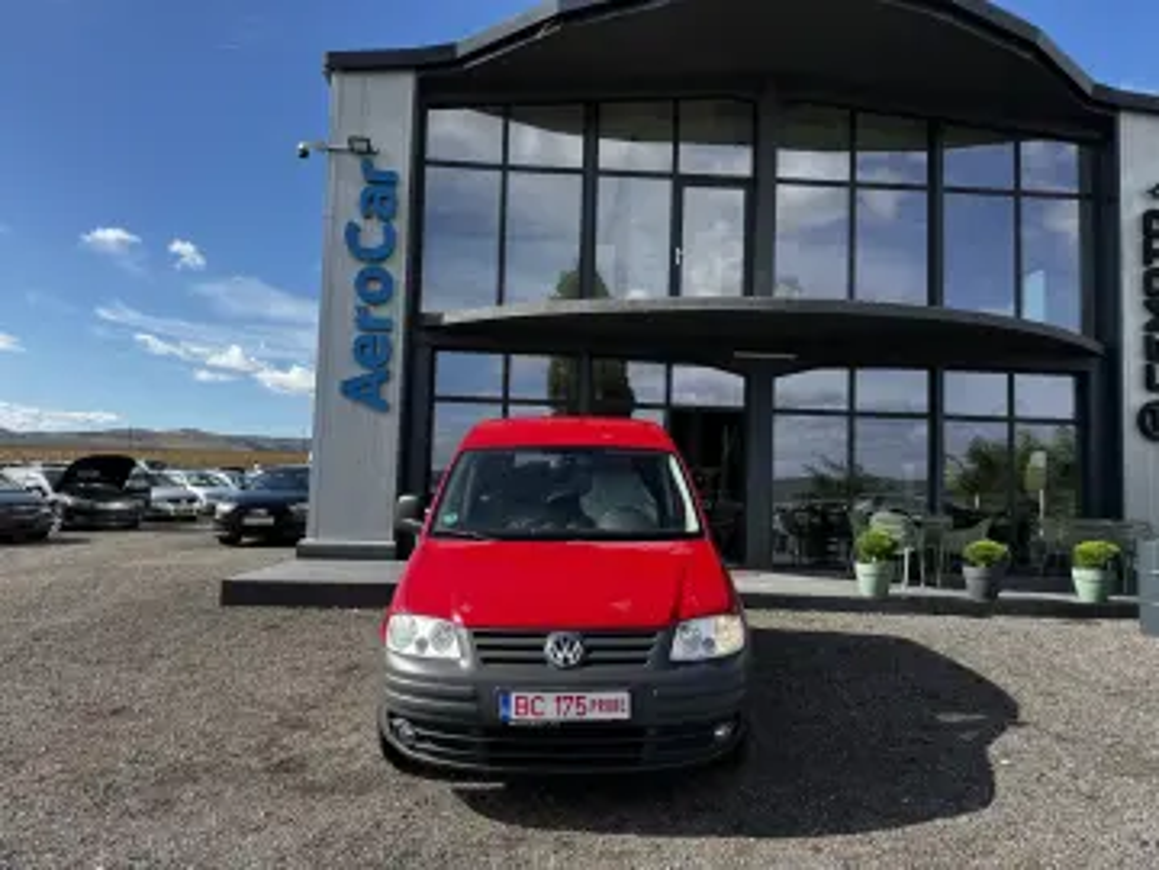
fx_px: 804
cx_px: 580
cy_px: 435
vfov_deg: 56.8
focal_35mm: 24
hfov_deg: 71.6
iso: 80
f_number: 1.78
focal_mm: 6.76
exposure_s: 1/2604
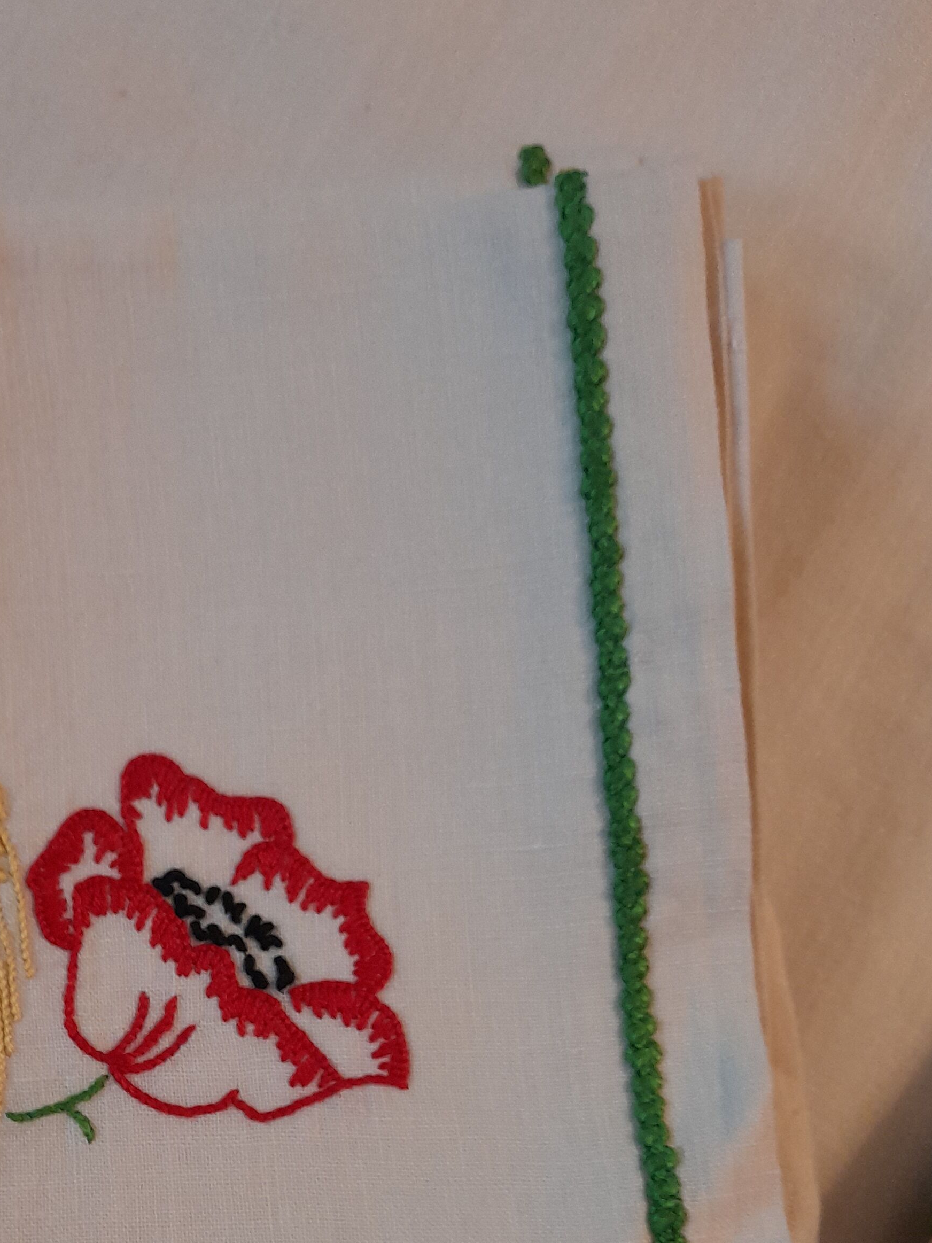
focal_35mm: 43
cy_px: 982
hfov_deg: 32.4
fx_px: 1544
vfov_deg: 42.1
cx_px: 154
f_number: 2
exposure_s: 1/50
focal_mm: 4.6
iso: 250
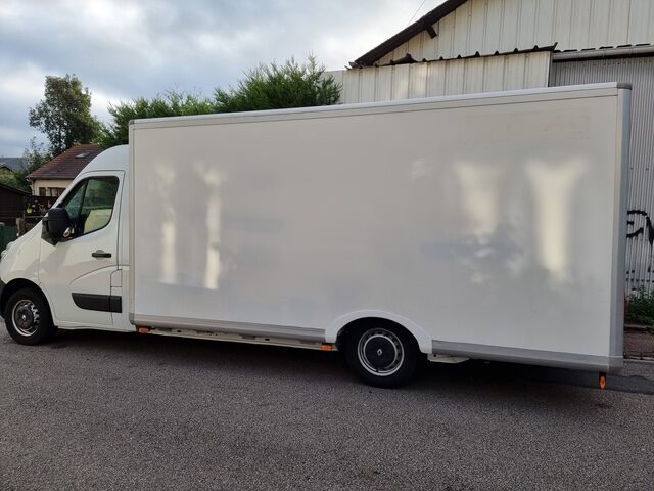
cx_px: 327
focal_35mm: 24
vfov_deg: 56.8
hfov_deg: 71.6
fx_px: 453
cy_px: 246
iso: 50
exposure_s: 1/470
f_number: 1.8
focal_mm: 6.7
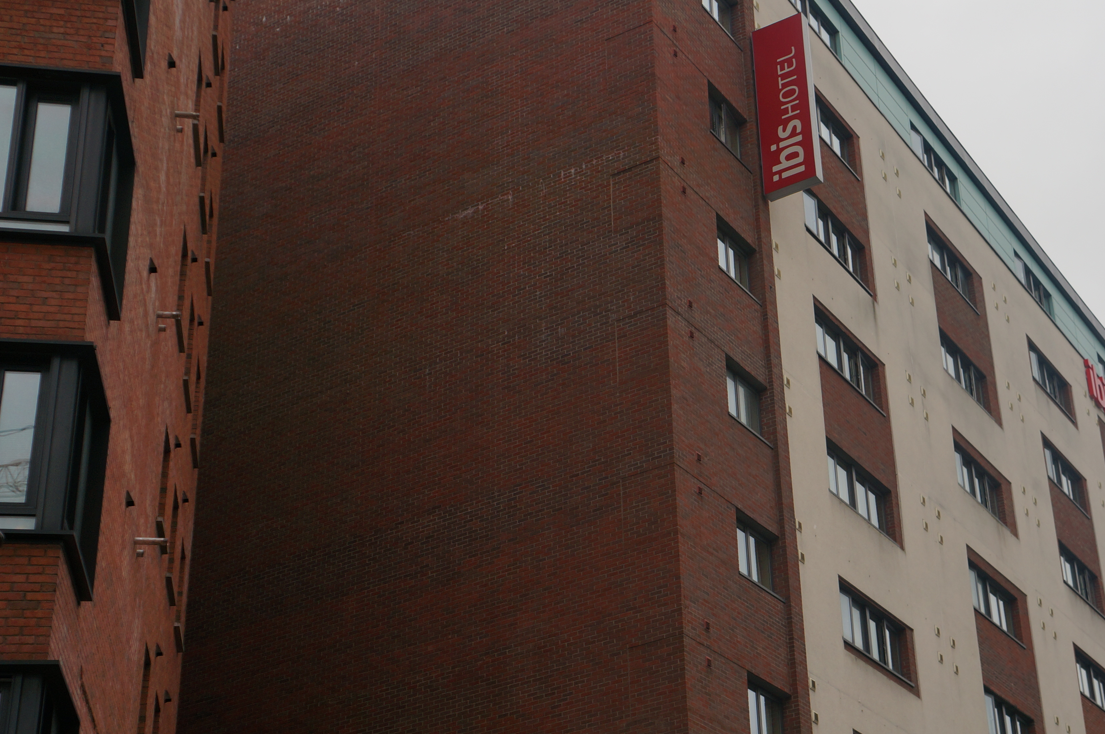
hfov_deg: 33.2
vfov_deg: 22.6
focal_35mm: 60
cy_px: 450
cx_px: 762
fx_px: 1832
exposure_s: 1/100
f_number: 5
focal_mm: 27
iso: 100
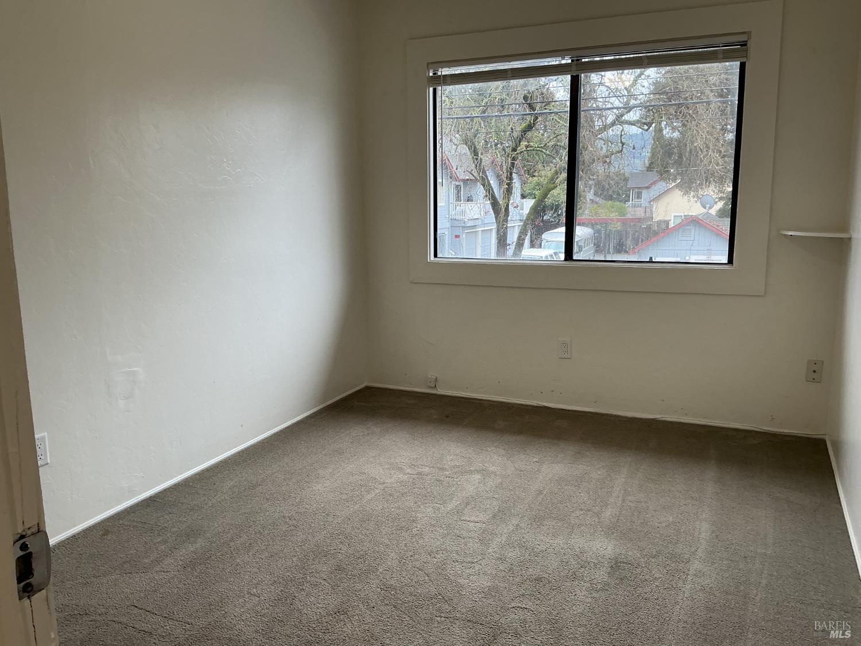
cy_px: 323
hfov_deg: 61.7
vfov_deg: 48.2
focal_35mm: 29
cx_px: 430
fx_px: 721
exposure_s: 1/60
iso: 40
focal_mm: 3
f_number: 1.8
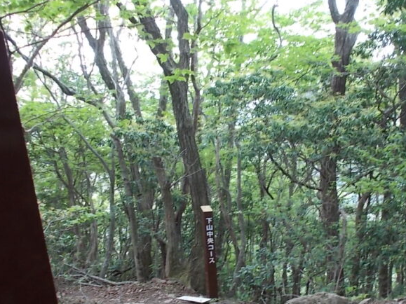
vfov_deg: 31.1
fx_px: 539
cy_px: 220
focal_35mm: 46
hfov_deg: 41.2
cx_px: 222
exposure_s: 1/25
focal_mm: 4.6
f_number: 3.2
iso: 100
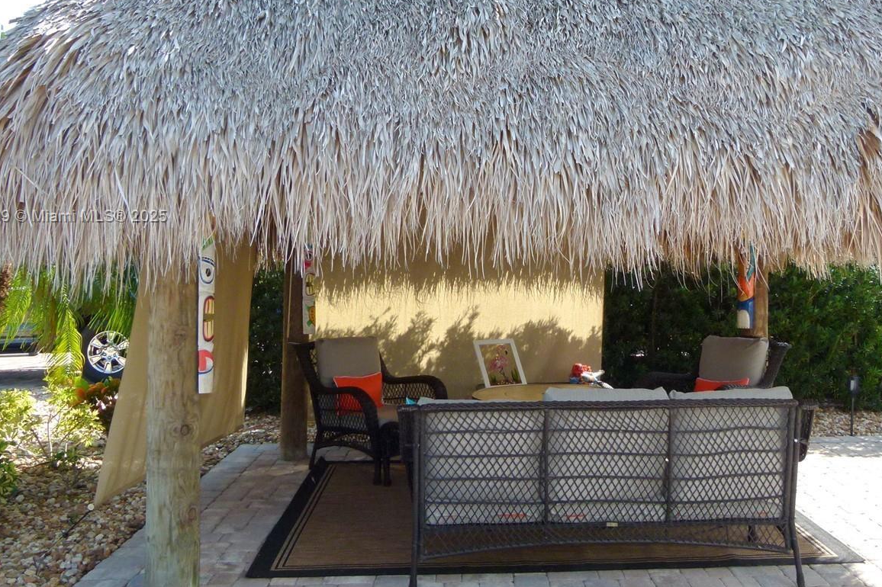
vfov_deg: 36.6
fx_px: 882
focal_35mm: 36
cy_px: 217
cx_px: 533
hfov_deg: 52.7
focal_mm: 4.5
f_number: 4
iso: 100
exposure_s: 1/250
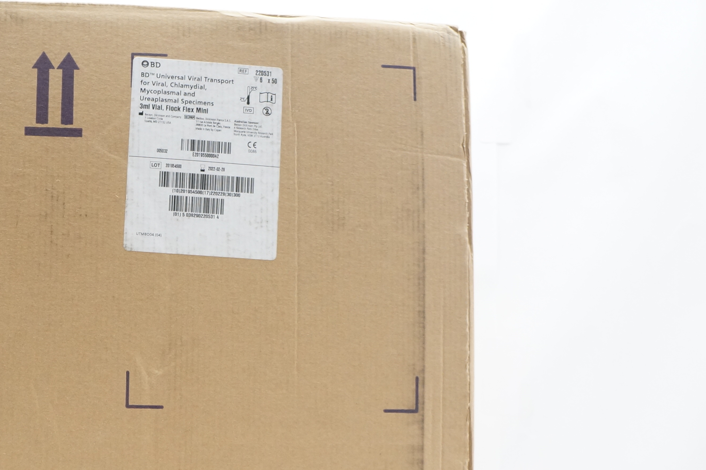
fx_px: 980
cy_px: 340
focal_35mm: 50
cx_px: 100
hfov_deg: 37.6
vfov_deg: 26.7
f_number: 5
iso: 800
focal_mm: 18
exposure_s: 1/100
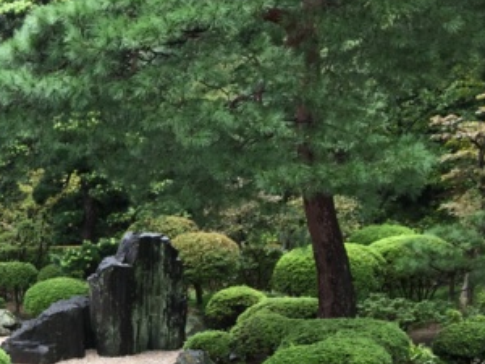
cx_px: 21
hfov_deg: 31.2
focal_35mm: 58
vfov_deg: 24.4
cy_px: 340
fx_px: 813
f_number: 2.2
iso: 50
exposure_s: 1/120
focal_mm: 4.15
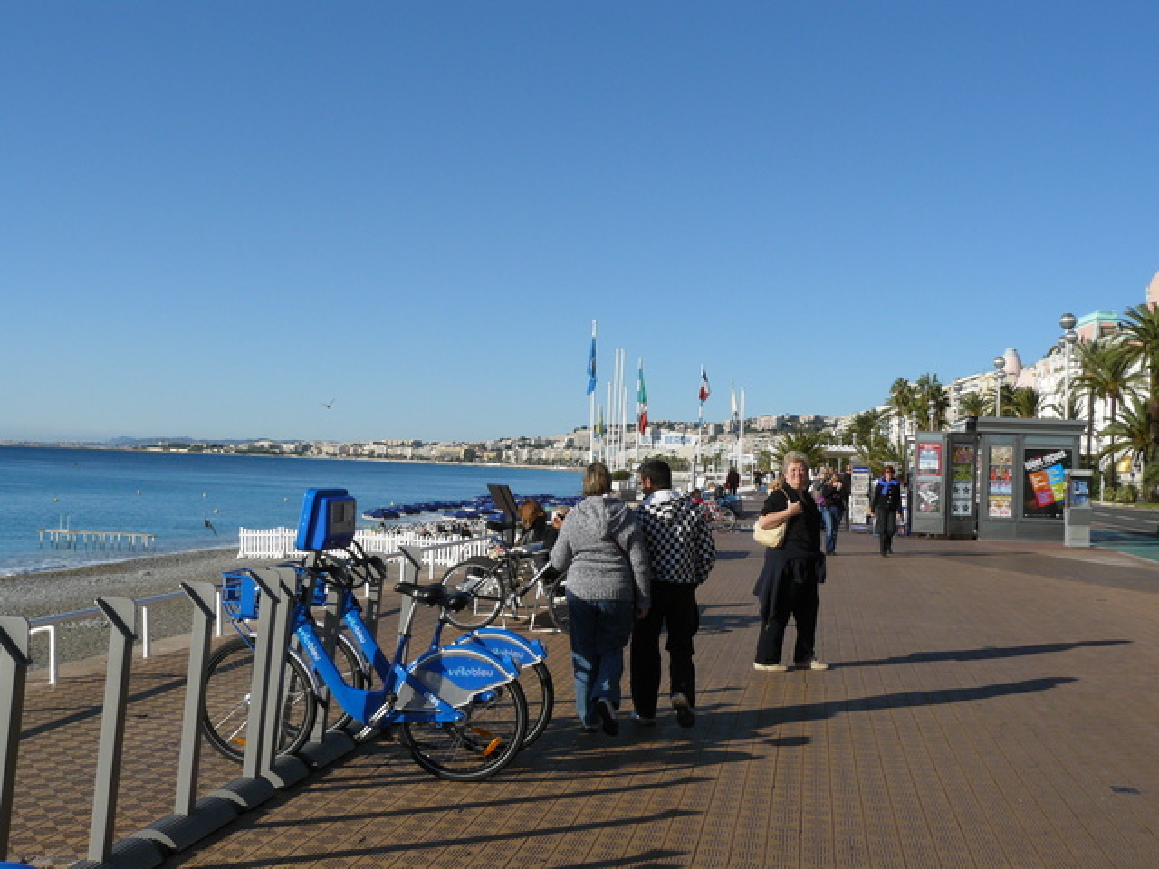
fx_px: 1205
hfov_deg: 51.4
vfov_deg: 39.7
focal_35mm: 36
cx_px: 580
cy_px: 434
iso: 100
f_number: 6.3
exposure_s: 1/500
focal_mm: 6
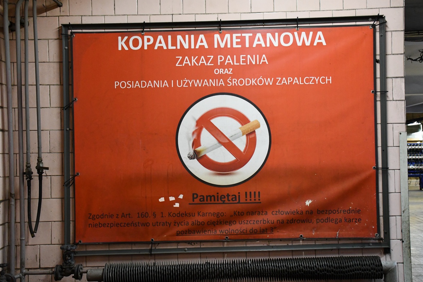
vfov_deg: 33.4
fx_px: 470
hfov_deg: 48.5
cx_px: 216
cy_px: 143
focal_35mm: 40
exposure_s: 1/60
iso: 3600
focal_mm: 26
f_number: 3.8
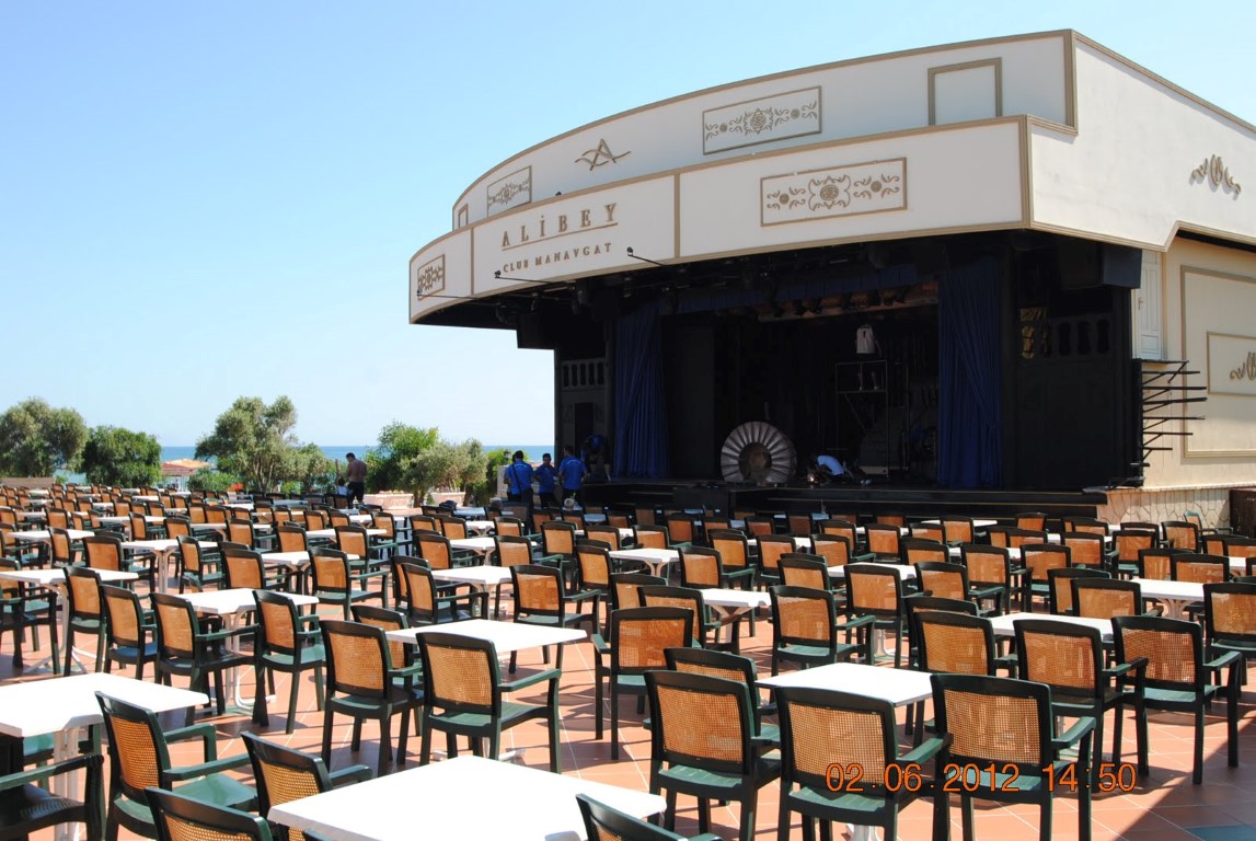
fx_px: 1258
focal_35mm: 36
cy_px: 420
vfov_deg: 37.0
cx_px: 628
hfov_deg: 53.1
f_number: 6.3
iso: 100
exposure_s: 1/200
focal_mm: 24
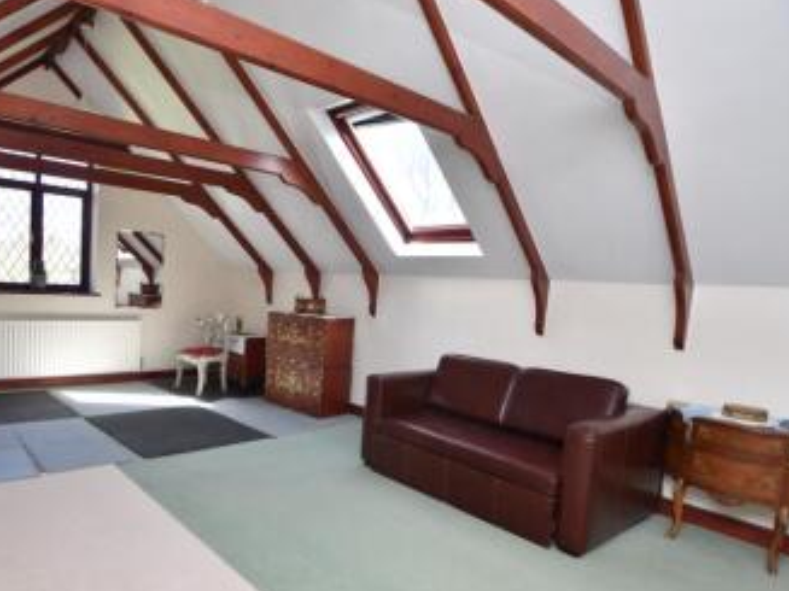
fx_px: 478
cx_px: 234
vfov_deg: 63.2
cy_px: 334
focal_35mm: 21
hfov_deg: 75.3
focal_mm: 10
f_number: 4
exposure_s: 1/60
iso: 100
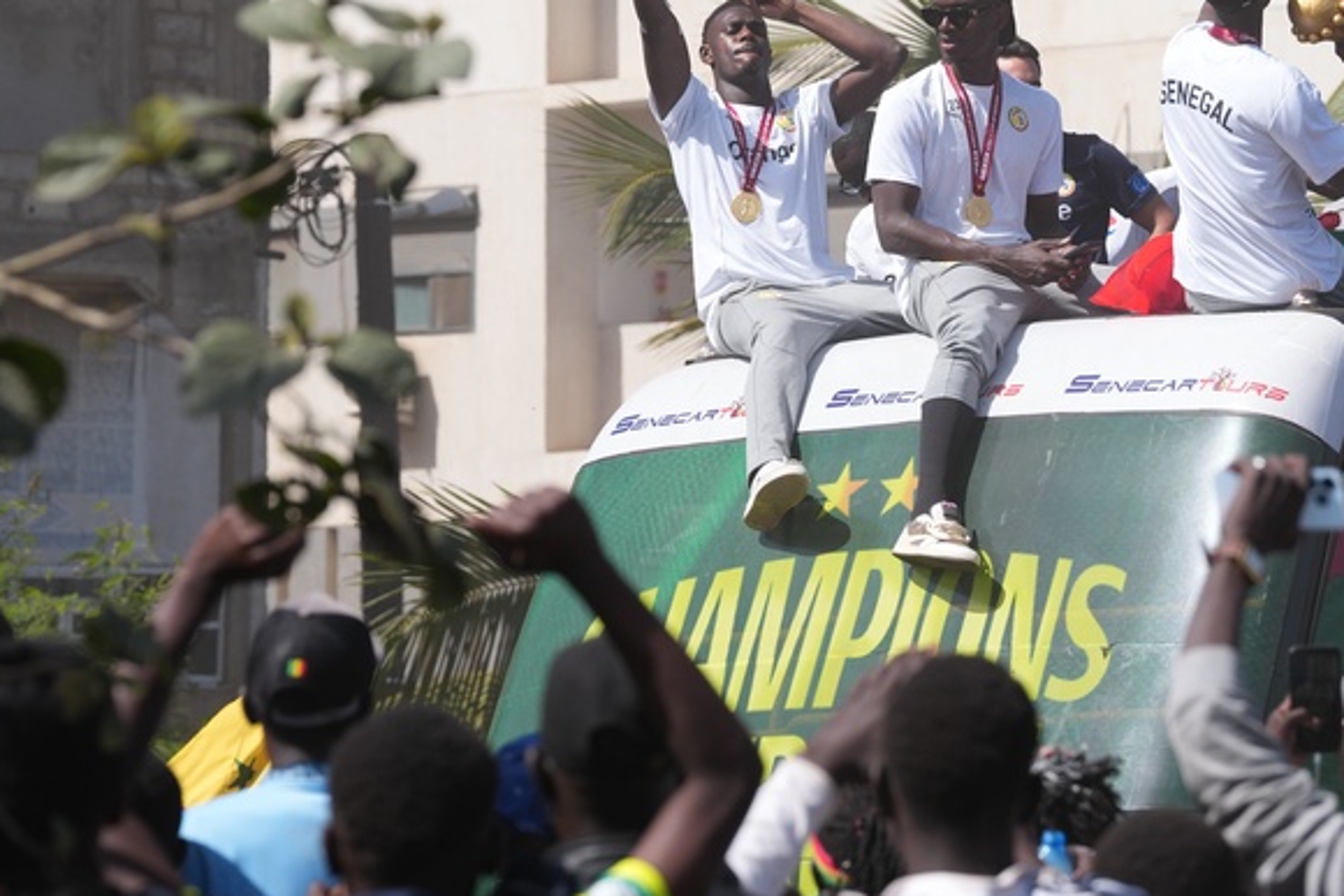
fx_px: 9223
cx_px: 1122
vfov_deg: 5.6
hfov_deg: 8.3
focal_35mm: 247
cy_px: 226
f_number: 5.6
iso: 320
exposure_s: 1/1600
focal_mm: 140
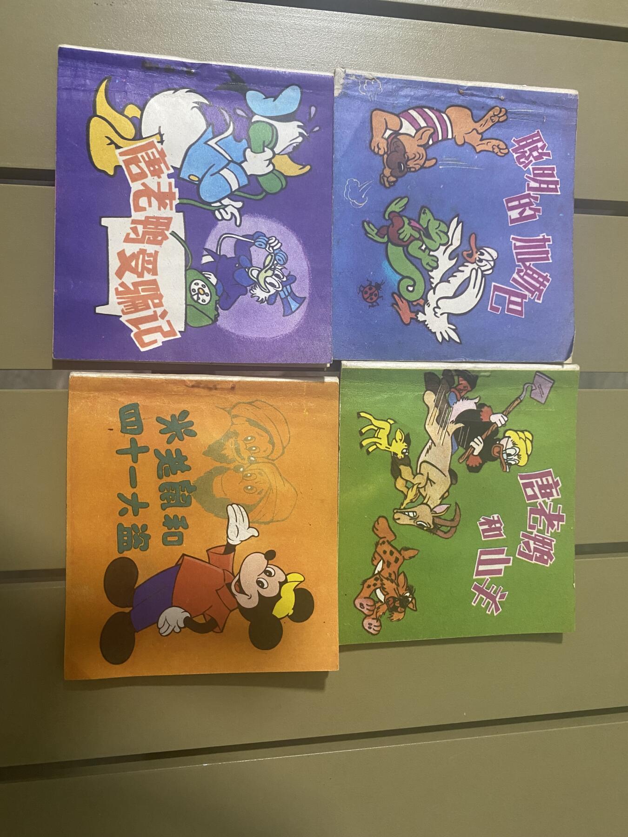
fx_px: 629
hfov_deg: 53.1
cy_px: 418
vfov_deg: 67.3
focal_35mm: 26
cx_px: 314
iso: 200
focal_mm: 4.25
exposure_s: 1/50
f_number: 1.8
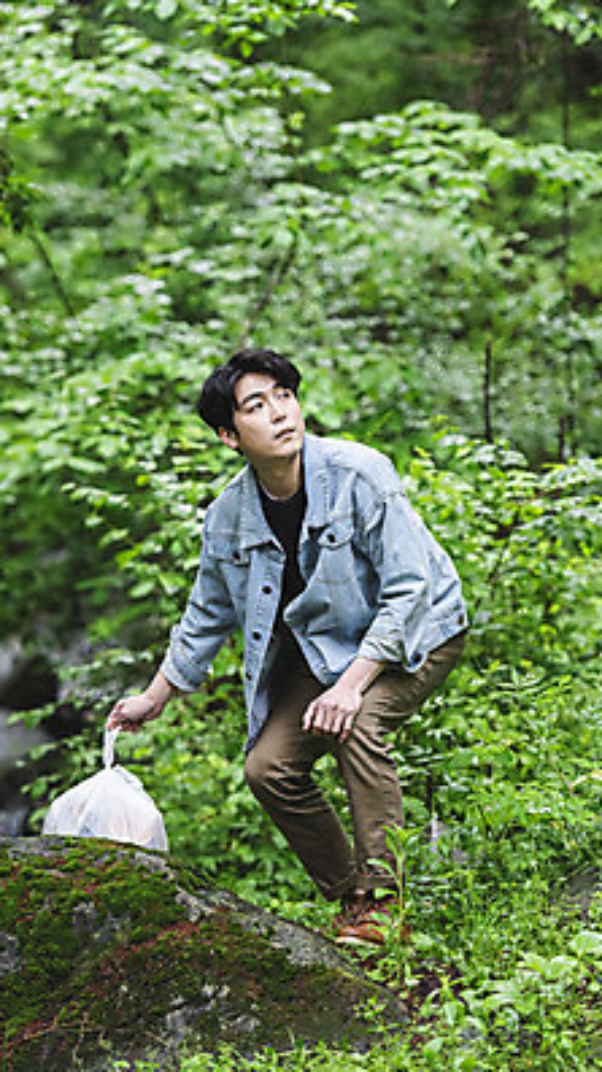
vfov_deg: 16.3
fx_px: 3750
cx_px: 247
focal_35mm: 132
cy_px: 535
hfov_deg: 9.2
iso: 800
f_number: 2.8
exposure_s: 1/320
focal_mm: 125
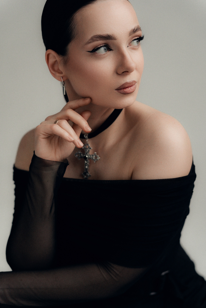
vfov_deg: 36.4
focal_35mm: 55
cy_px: 154
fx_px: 469
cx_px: 103
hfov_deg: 24.7
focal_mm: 54.7
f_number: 2.8
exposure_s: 1/200
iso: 1600
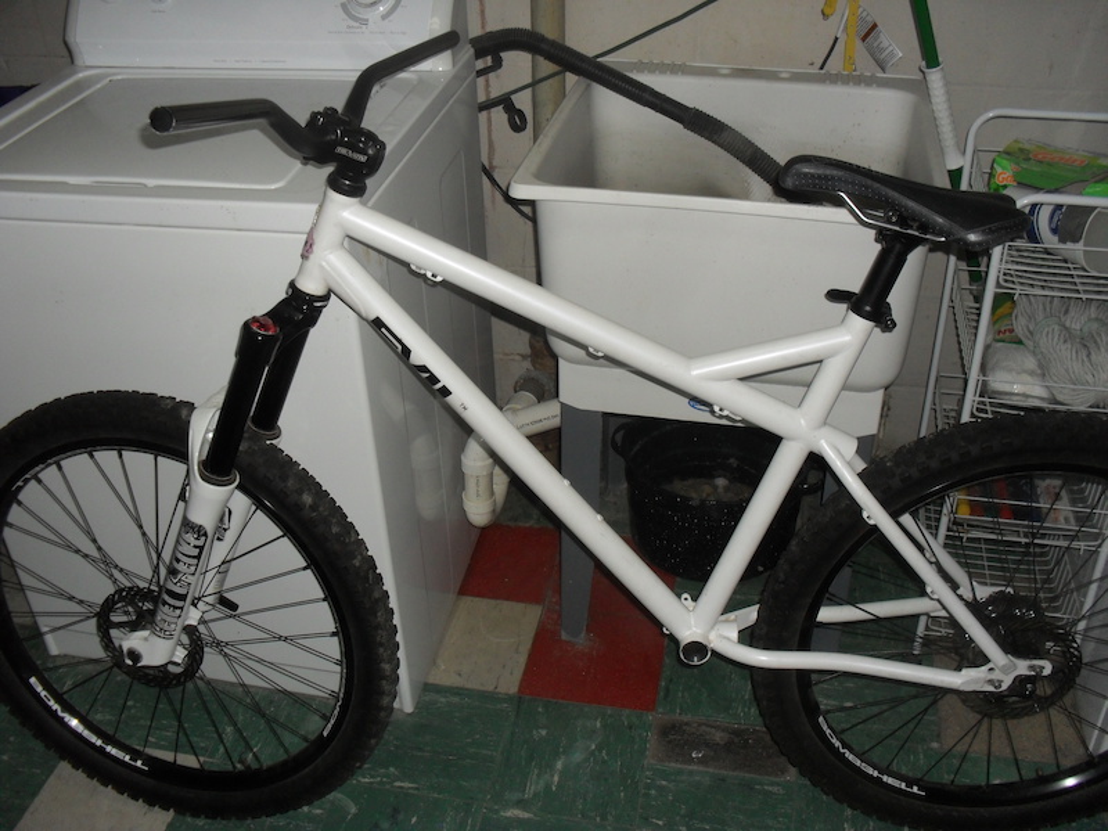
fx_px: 1120
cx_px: 554
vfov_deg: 40.7
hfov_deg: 52.6
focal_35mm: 35
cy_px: 416
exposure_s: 1/45
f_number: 3.2
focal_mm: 6.3
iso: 200
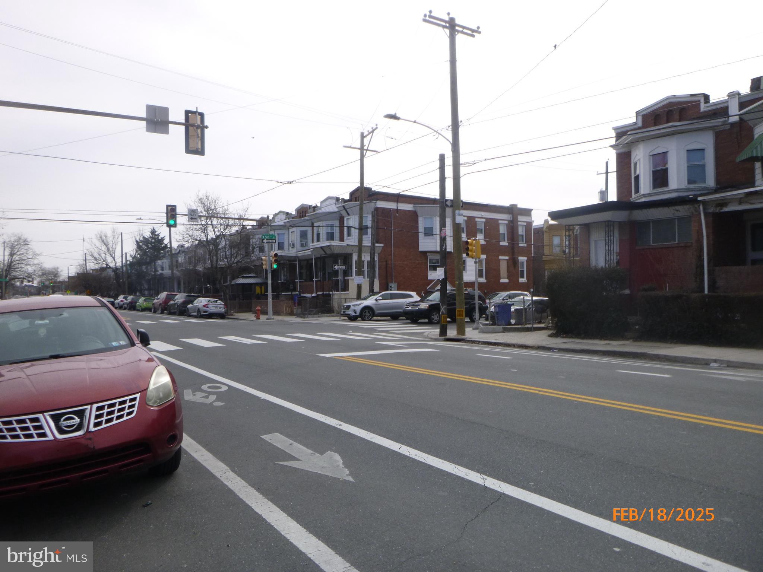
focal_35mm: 25
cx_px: 382
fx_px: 551
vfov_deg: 54.9
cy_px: 286
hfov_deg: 69.4
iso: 100
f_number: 3.9
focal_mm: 4.5
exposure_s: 1/400
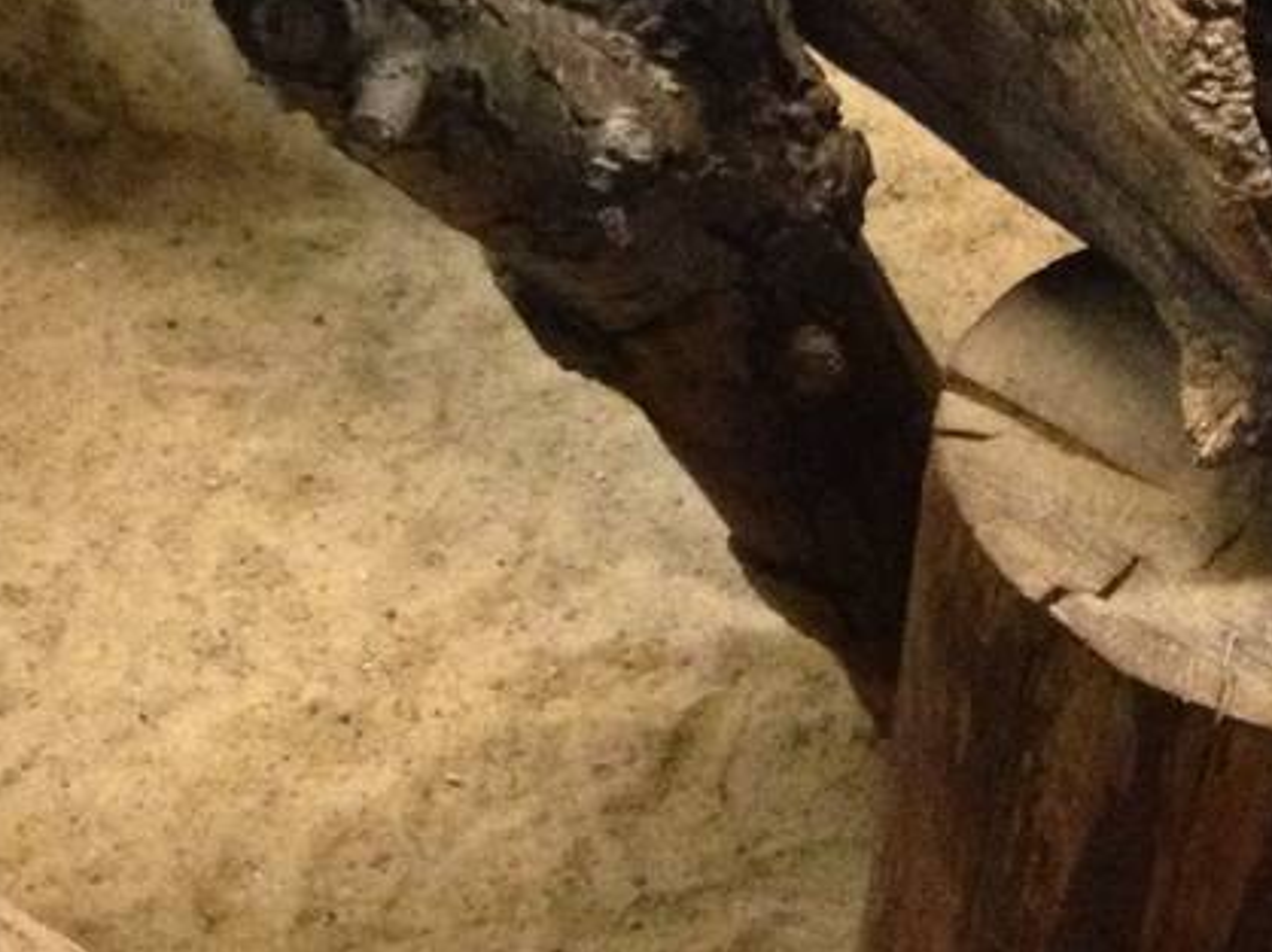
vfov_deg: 10.6
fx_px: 4921
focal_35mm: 134
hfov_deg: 14.5
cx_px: 21
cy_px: -526
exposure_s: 1/15
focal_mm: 4.28
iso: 400
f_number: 2.4
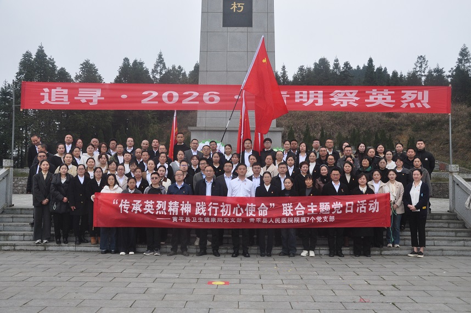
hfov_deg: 57.3
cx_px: 236
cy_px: 156
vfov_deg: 39.9
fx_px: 431
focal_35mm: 33
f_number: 10
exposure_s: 1/200
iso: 500
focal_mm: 22
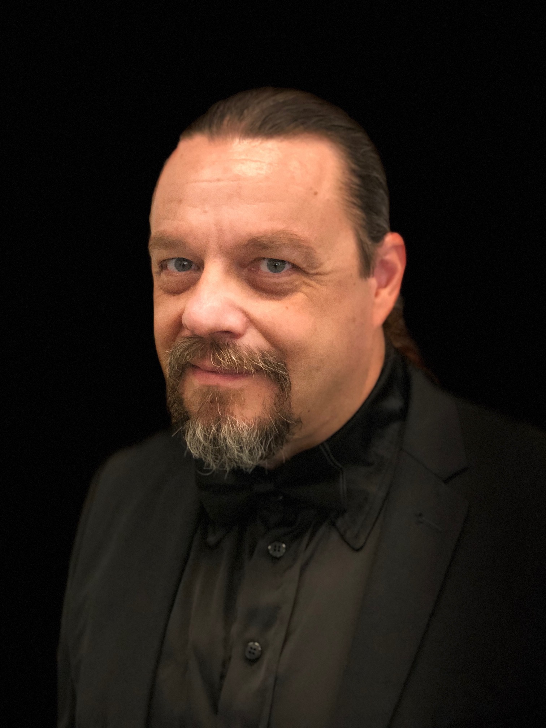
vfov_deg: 33.8
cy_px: 364
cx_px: 273
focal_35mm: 57
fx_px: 1199
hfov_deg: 25.7
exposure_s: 1/33
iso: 320
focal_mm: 6.6
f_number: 2.8
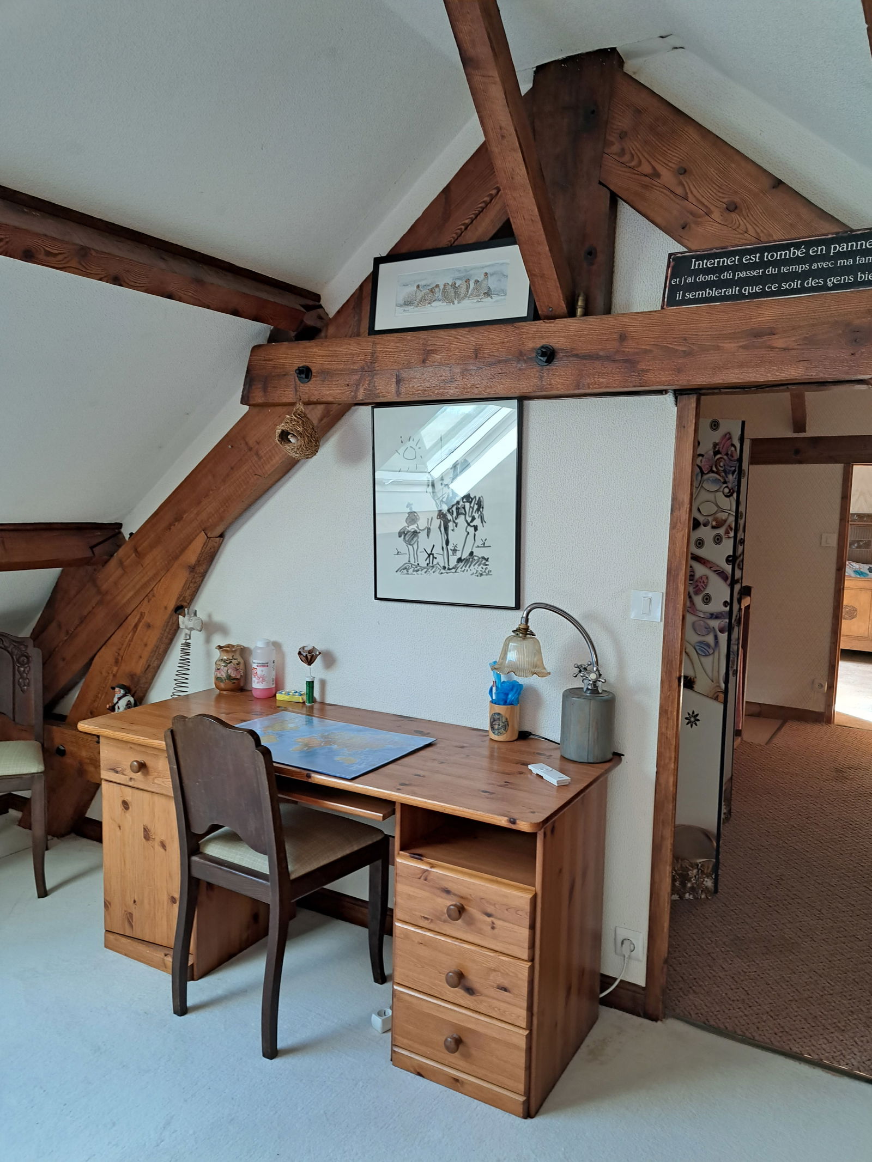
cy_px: 581
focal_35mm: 24
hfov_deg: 56.8
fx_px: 806
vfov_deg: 71.6
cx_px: 436
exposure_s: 1/50
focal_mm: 5.23
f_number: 1.8
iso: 125
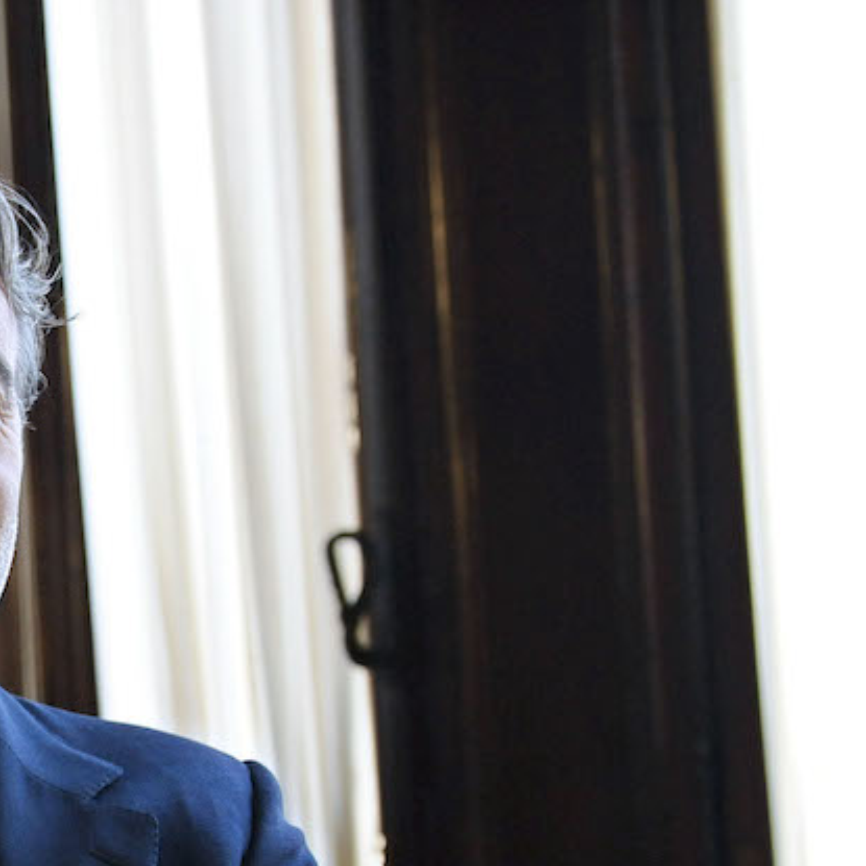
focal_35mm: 86
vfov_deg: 19.7
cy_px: 831
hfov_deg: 19.2
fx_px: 2434
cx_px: -138
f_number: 3.5
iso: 2500
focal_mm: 35
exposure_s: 1/125
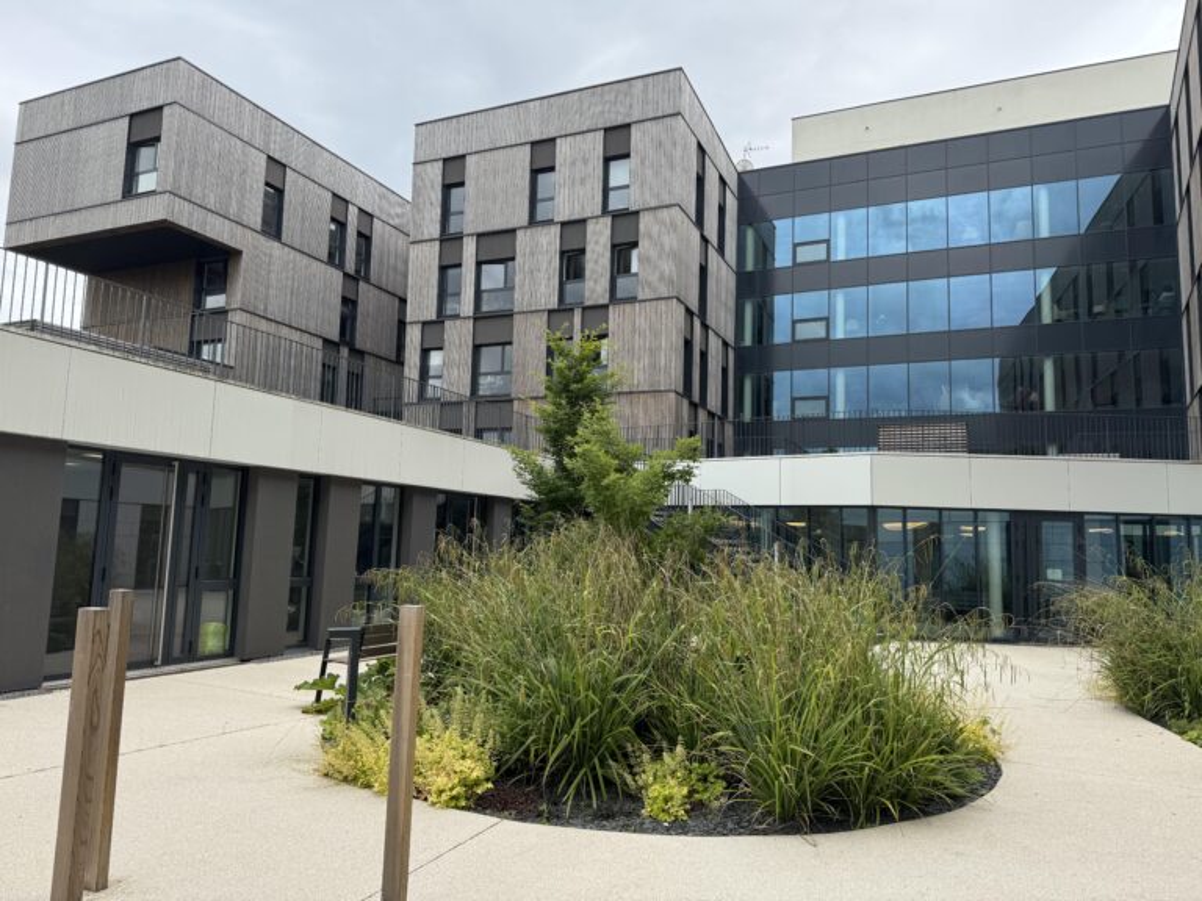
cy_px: 450
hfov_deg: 71.6
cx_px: 601
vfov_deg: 56.8
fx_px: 833
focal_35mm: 24
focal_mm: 6.76
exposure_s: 1/2174
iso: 80
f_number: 1.78
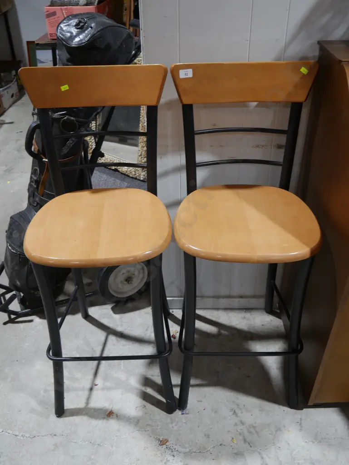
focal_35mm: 32
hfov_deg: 44.2
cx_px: 174
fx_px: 430
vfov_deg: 56.8
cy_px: 232
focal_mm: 16
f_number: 3.6
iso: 320
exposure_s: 1/60
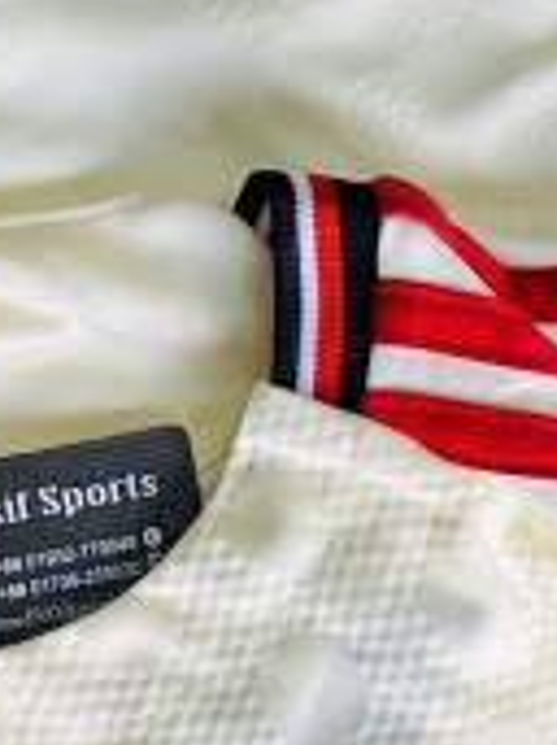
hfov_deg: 7.2
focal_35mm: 207
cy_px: -17
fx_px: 4447
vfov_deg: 9.5
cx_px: 139
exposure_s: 1/211
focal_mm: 4.25
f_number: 1.8
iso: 32
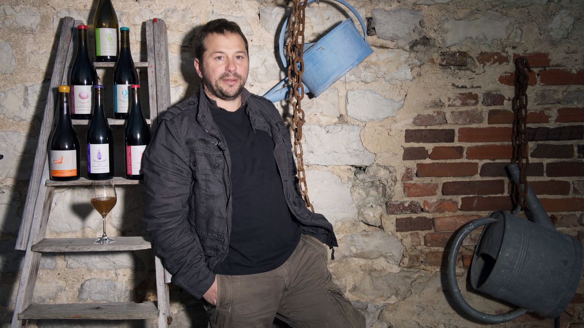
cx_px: 293
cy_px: 138
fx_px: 588
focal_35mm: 38
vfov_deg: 31.1
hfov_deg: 52.8
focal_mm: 36
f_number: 8
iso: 400
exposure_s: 1/350
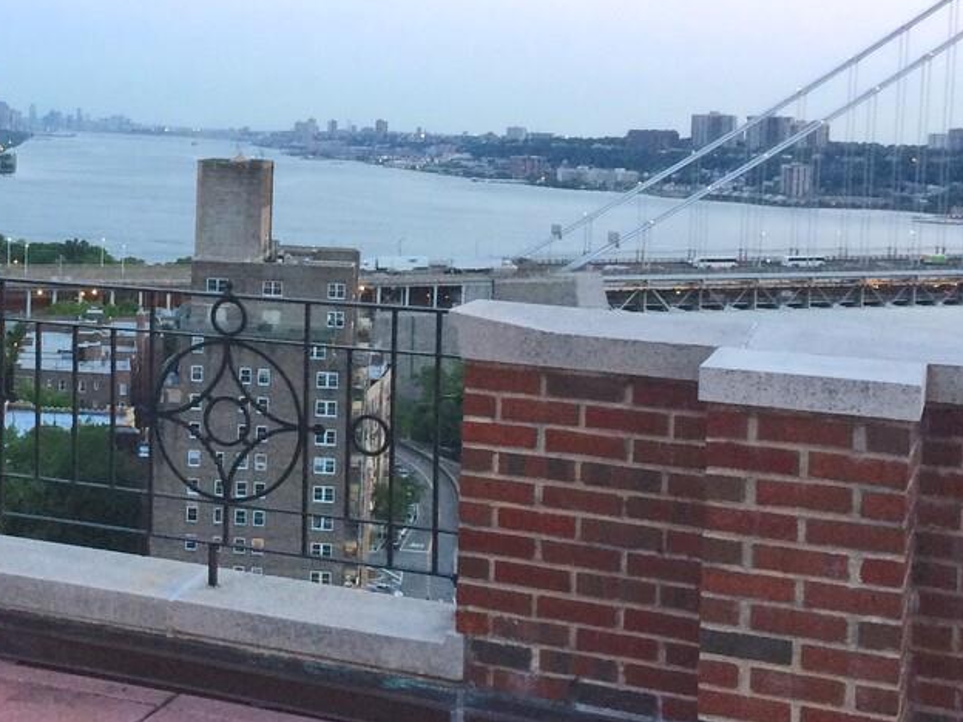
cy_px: 211
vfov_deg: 23.5
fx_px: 1725
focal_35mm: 62
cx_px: 195
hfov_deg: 30.5
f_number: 2.2
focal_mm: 4.15
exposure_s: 1/30
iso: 50
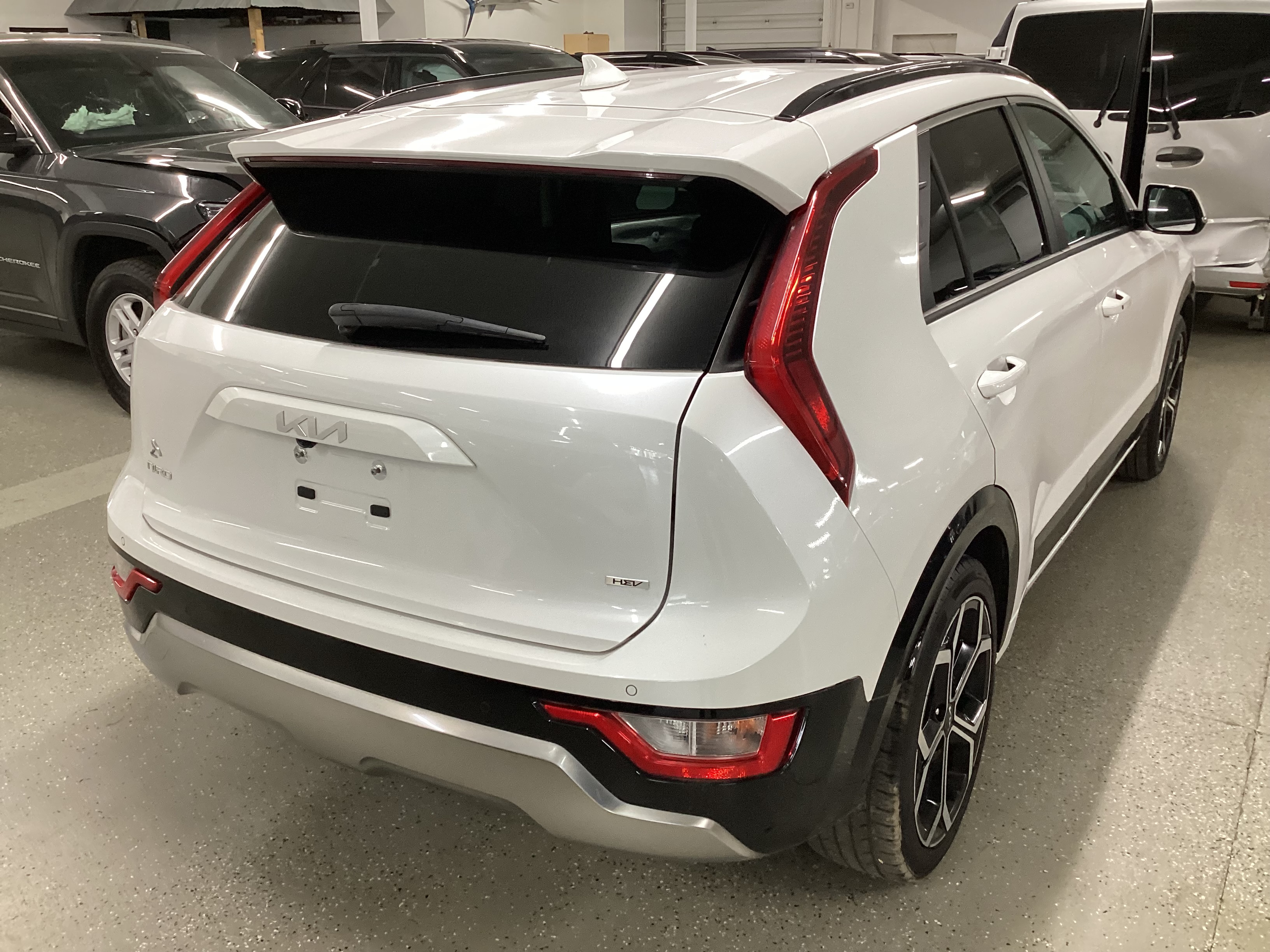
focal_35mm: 31
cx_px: 635
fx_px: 1137
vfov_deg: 45.4
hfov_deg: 58.4
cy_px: 476
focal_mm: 3.3
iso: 125
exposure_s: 1/50
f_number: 2.4
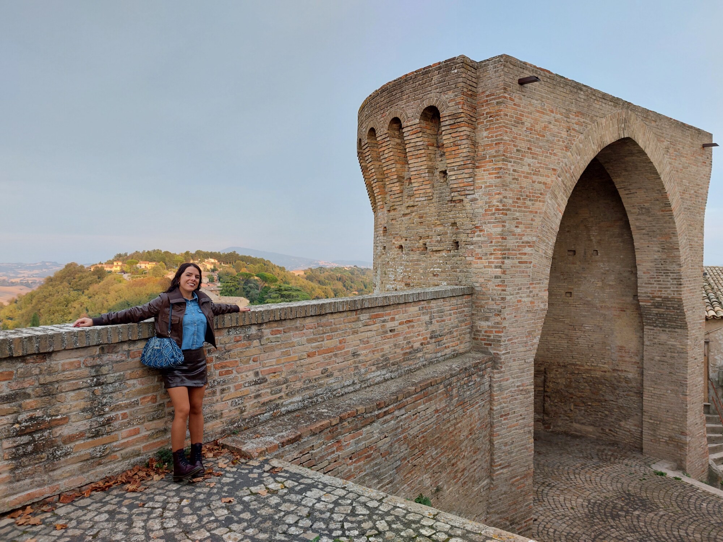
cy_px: 271
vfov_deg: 56.8
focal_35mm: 24
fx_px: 501
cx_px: 362
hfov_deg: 71.6
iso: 40
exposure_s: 1/100
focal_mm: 5.23
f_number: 1.8
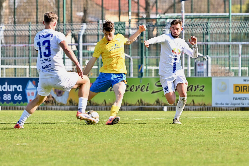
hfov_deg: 7.9
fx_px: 1798
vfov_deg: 5.3
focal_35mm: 260
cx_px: 124
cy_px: 83
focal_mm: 260
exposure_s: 1/1600
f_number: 5.6
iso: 720
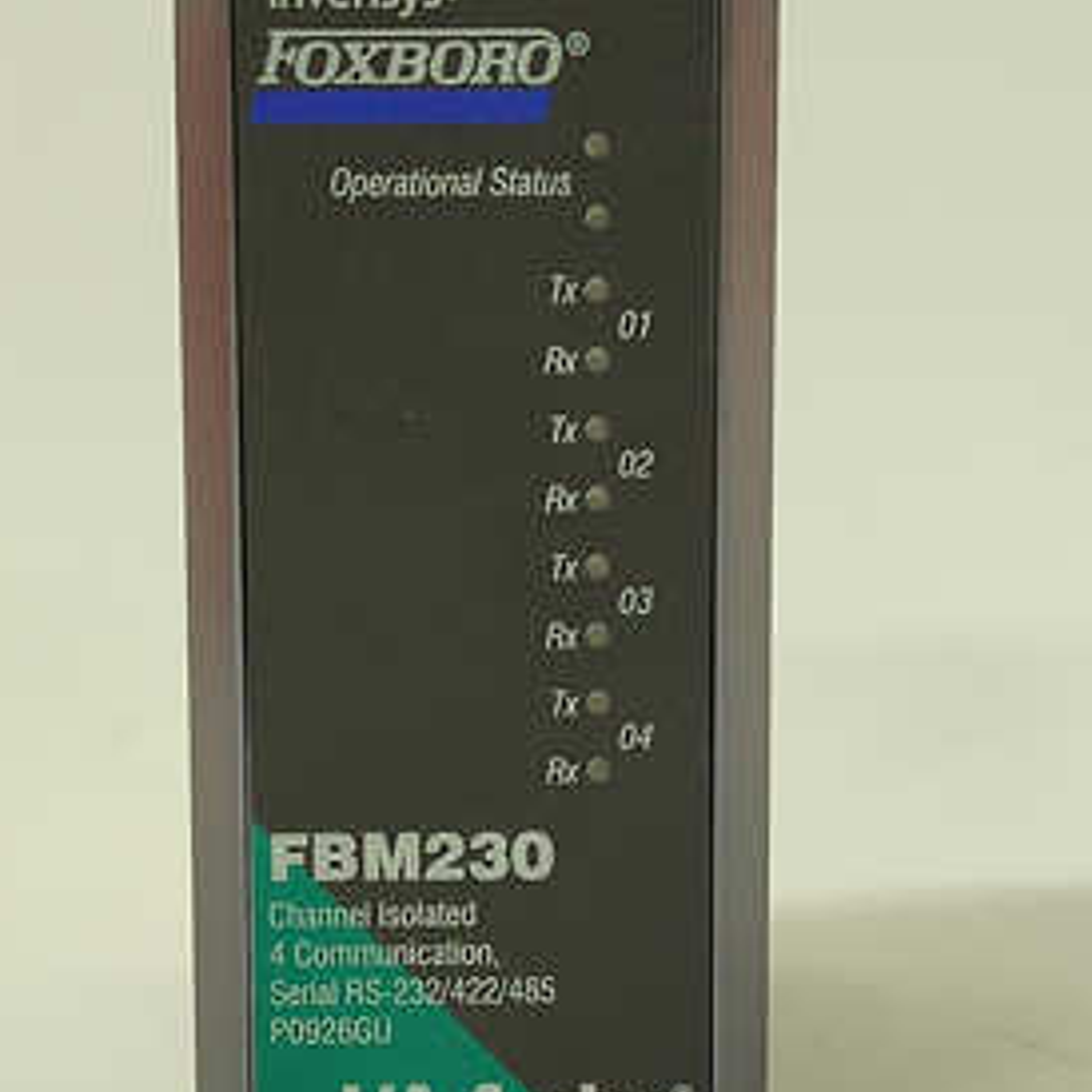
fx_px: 3176
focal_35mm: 89
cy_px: 542
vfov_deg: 19.5
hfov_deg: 19.5
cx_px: 510
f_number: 1.9
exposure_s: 1/60
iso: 1628
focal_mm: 5.52
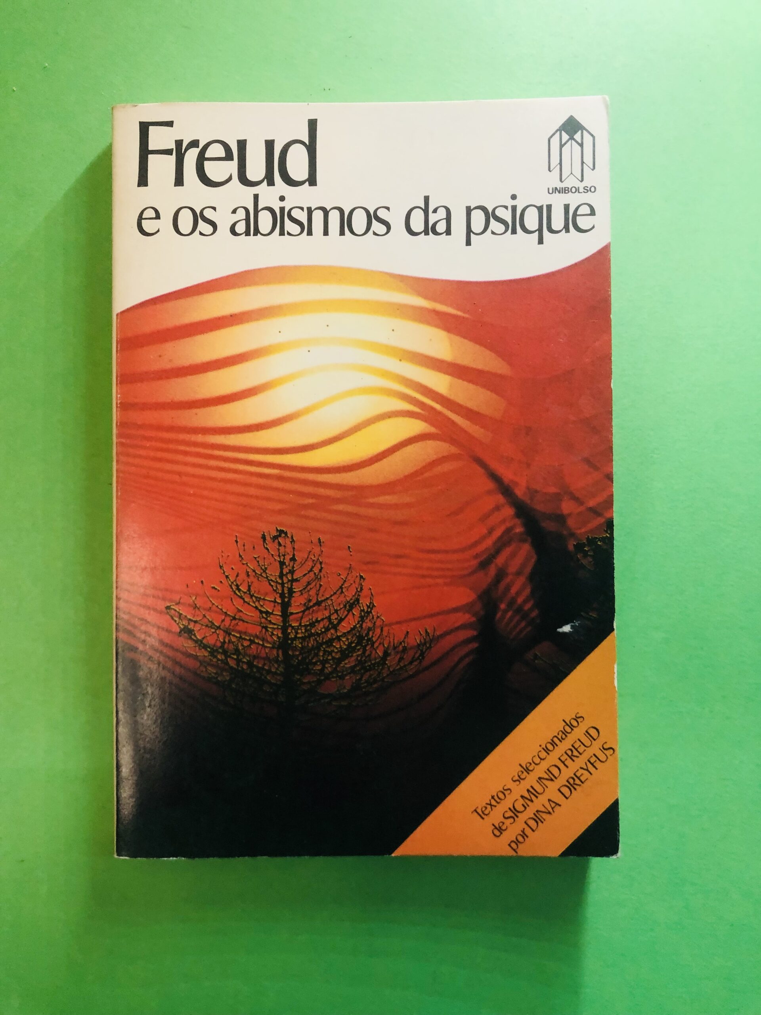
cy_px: 508
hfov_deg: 49.7
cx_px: 380
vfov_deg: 63.4
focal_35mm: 28
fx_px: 821
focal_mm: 4
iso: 32
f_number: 1.8
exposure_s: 1/25
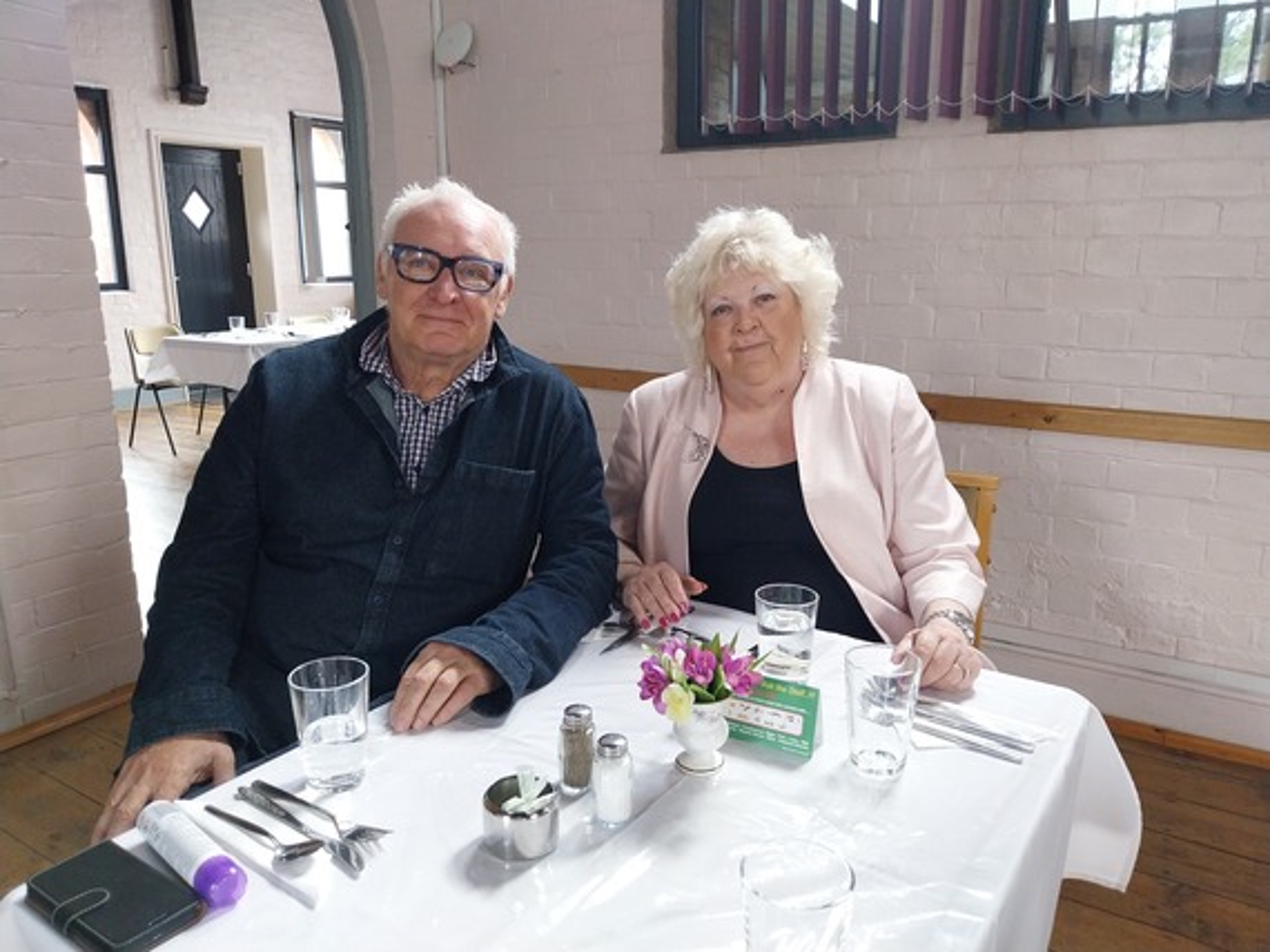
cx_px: 635
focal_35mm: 26
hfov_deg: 67.3
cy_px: 476
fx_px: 953
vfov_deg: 53.0
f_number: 1.8
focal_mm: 4
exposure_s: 1/50
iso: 160
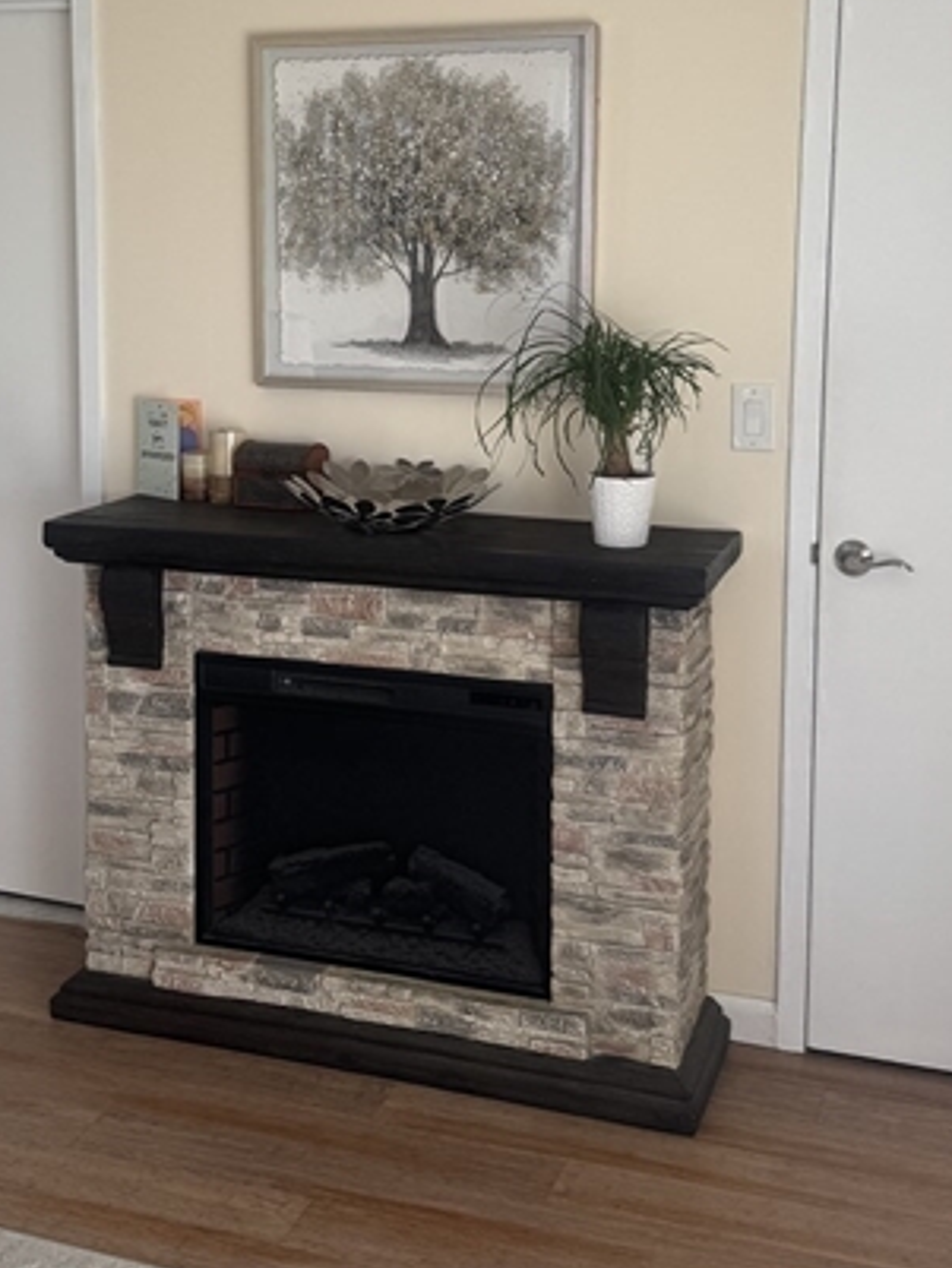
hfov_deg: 31.5
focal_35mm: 46
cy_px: 411
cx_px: 411
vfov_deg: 40.7
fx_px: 1686
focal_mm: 6.76
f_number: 1.78
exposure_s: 1/121
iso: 80
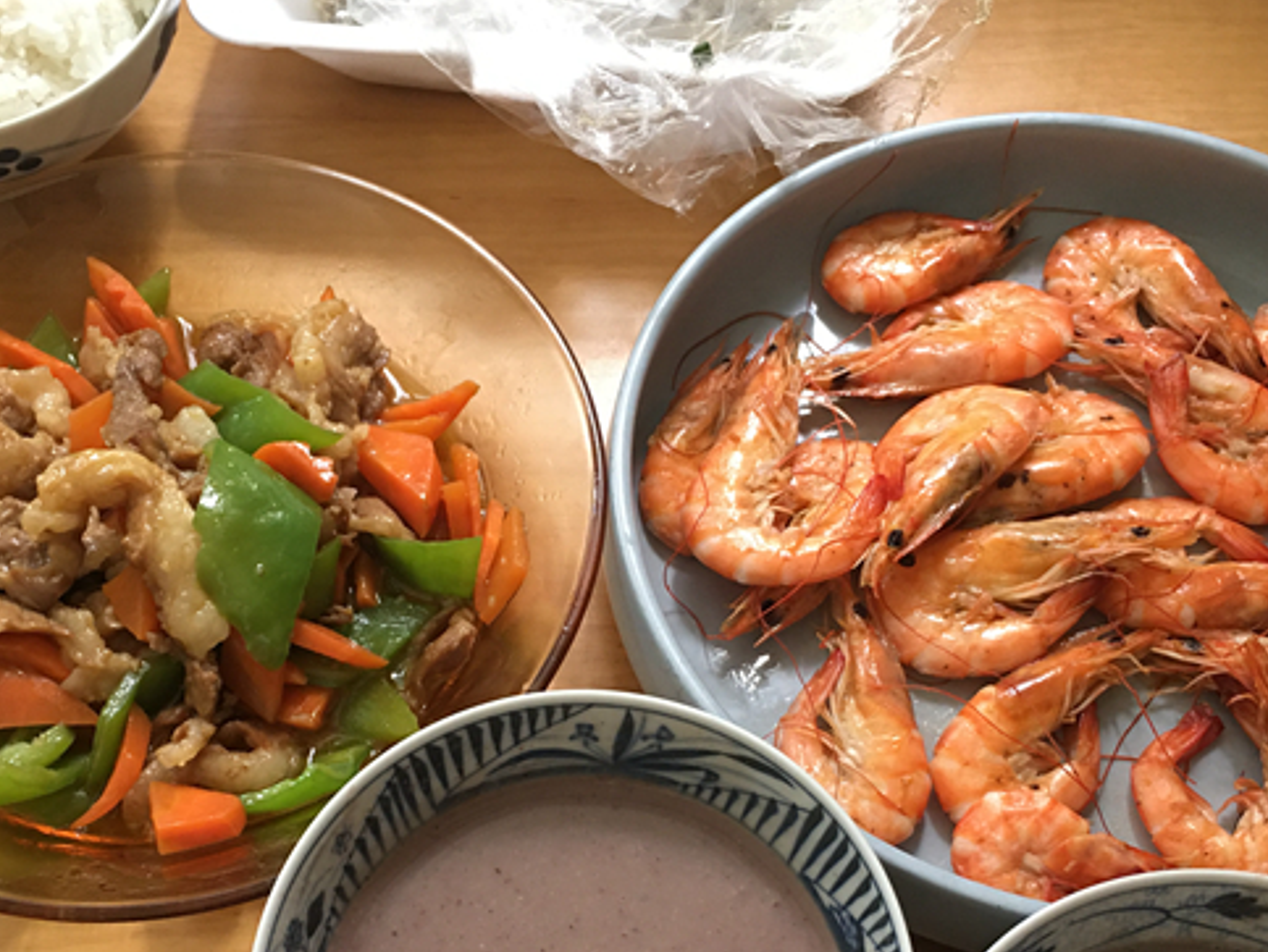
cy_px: 692
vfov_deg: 29.9
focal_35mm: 48
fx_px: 1760
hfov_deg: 39.6
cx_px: 599
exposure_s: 1/17
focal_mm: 4.15
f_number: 2.2
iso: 80
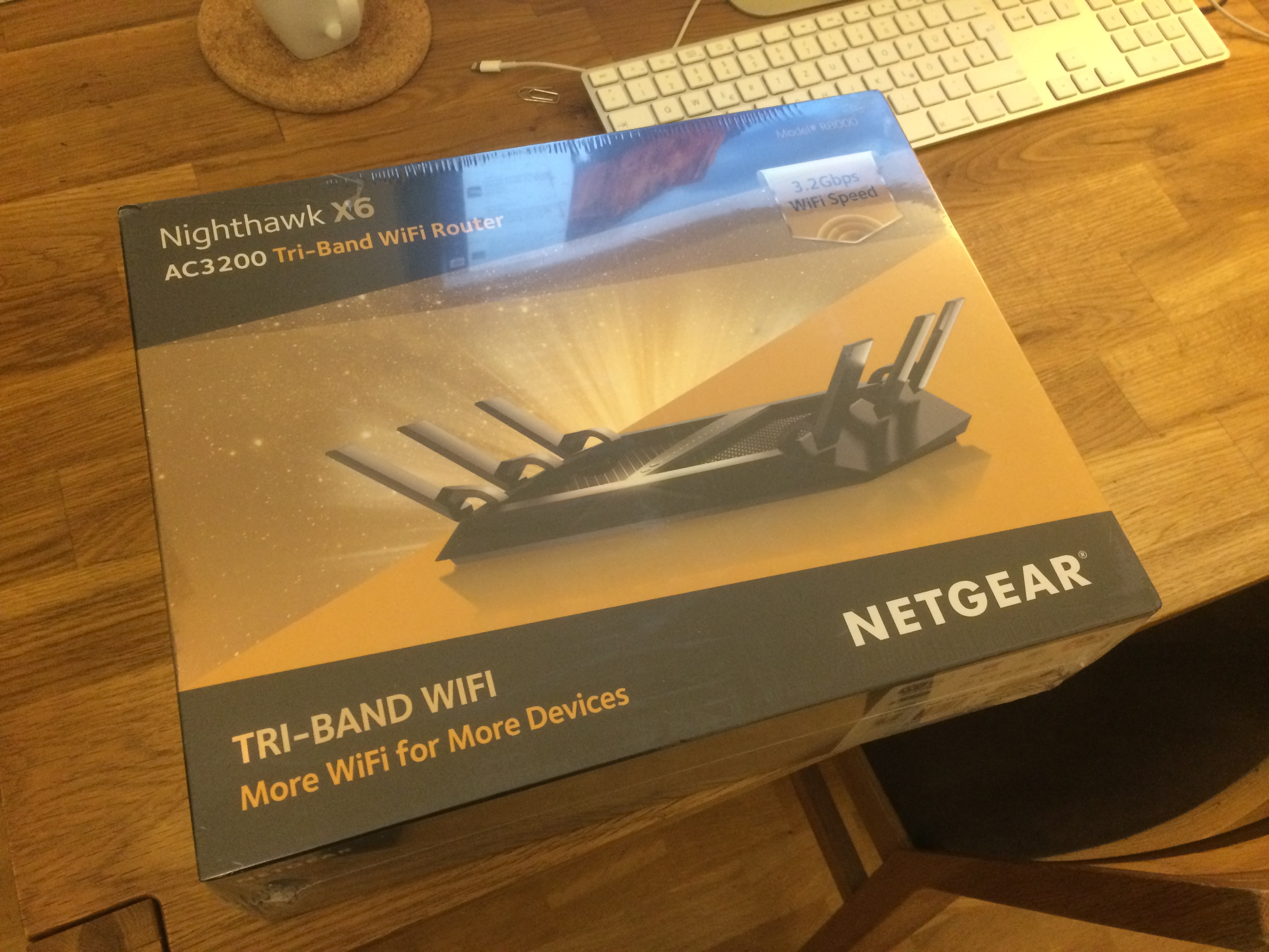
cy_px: 476
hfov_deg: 61.7
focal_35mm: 29
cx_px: 634
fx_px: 1063
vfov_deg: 48.2
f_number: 2.2
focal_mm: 4.15
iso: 320
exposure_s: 1/17
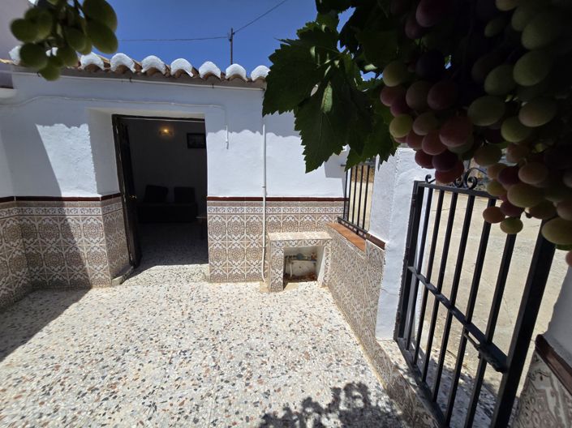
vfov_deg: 89.9
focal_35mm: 13
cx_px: 286
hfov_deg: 106.2
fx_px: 215
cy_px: 214
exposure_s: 1/4021
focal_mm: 2.2
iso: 50
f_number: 2.2
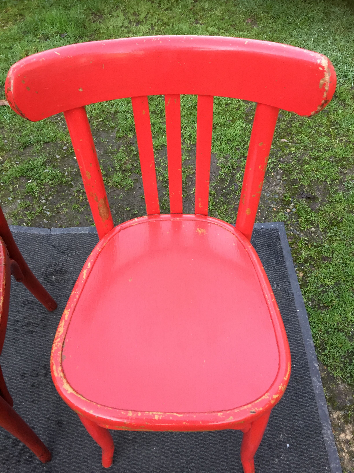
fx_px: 395
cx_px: 177
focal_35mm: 29
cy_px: 236
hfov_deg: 48.2
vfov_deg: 61.7
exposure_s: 1/33
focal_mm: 4.15
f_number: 2.2
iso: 160
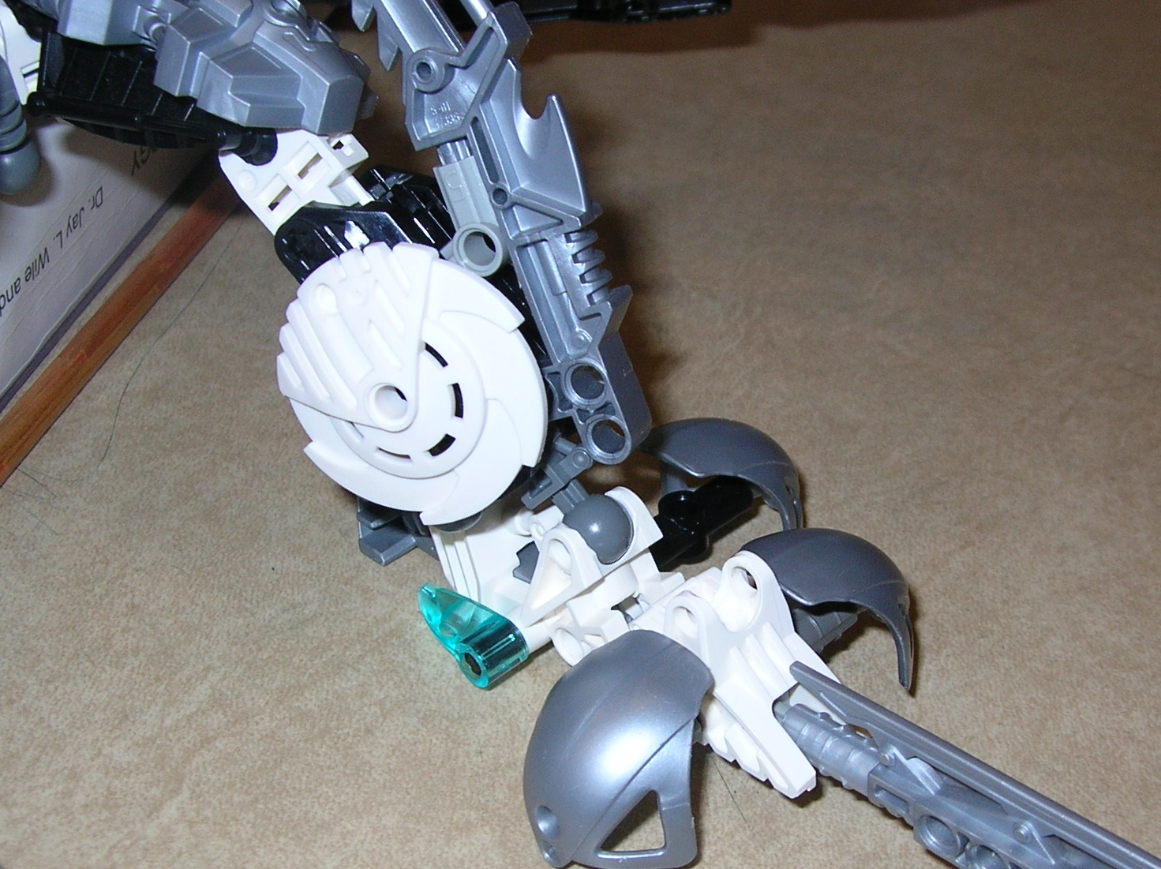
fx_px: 1877
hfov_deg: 34.2
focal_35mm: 56
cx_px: 710
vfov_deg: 25.9
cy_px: 593
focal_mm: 6
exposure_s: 1/60.1
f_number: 2.7
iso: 50
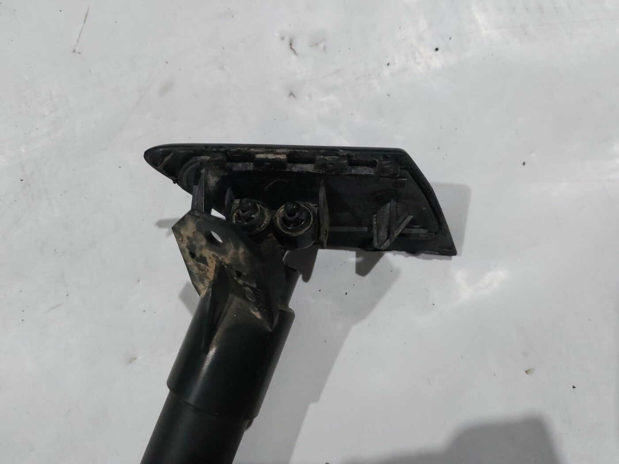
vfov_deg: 54.9
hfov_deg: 69.4
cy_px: 232
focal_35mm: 25
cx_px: 310
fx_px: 447
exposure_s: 1/100
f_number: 1.8
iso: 250
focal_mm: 5.23
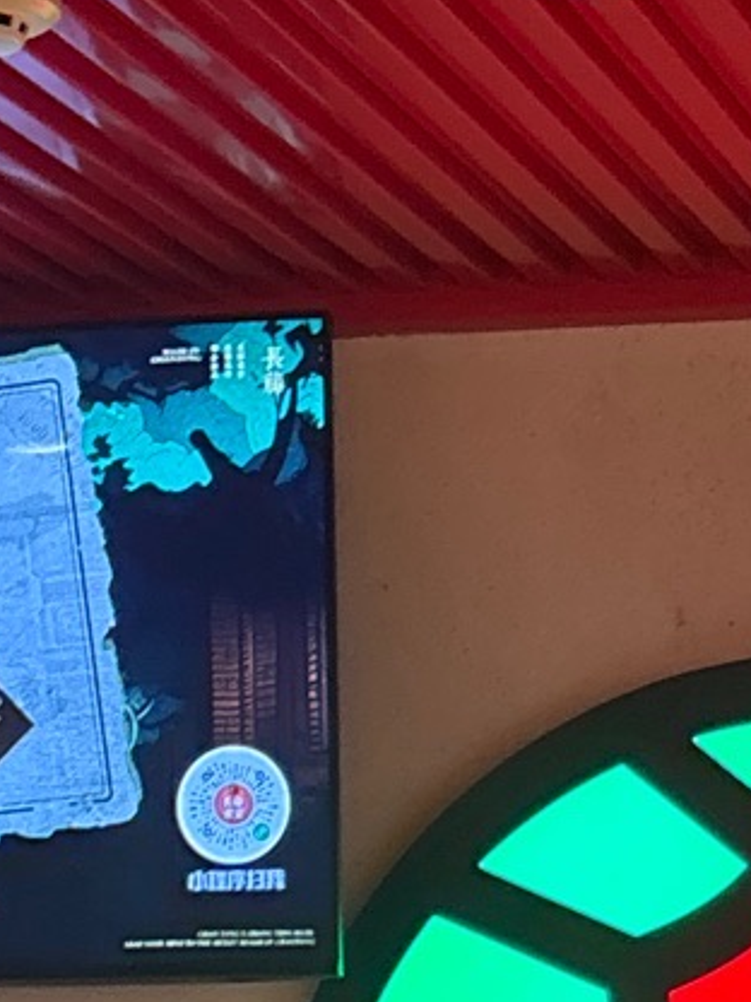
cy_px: 1190
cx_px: 1004
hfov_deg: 11.5
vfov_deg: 15.2
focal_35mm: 125
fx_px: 3616
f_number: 1.6
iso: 500
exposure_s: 1/50
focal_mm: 5.96
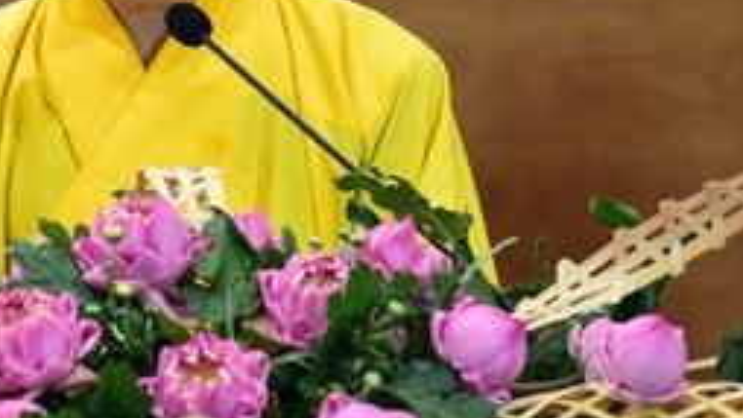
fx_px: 6345
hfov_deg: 6.7
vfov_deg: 3.8
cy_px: 76
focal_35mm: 322
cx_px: 155
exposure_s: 1/50
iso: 1600
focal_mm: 120
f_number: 4
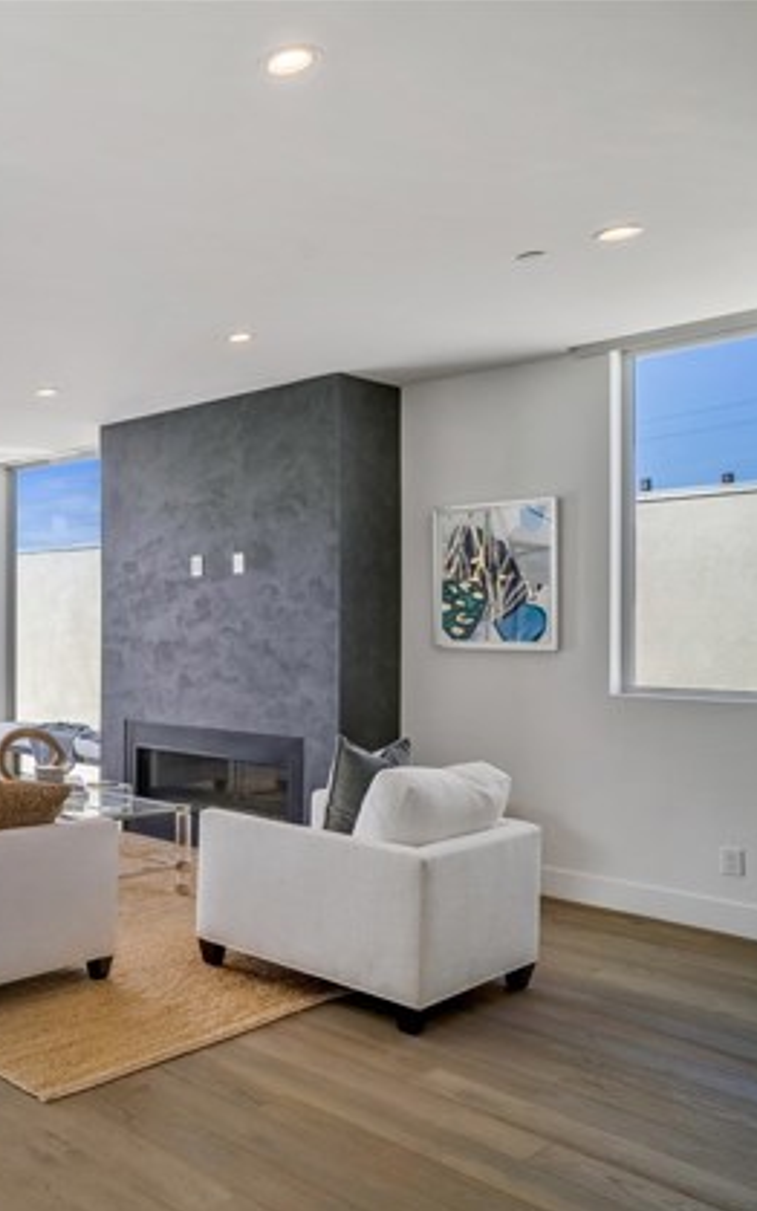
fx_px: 924
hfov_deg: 35.7
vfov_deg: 66.5
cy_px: 614
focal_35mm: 28
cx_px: -136
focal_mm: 18
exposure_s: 1/6400
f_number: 8
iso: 125
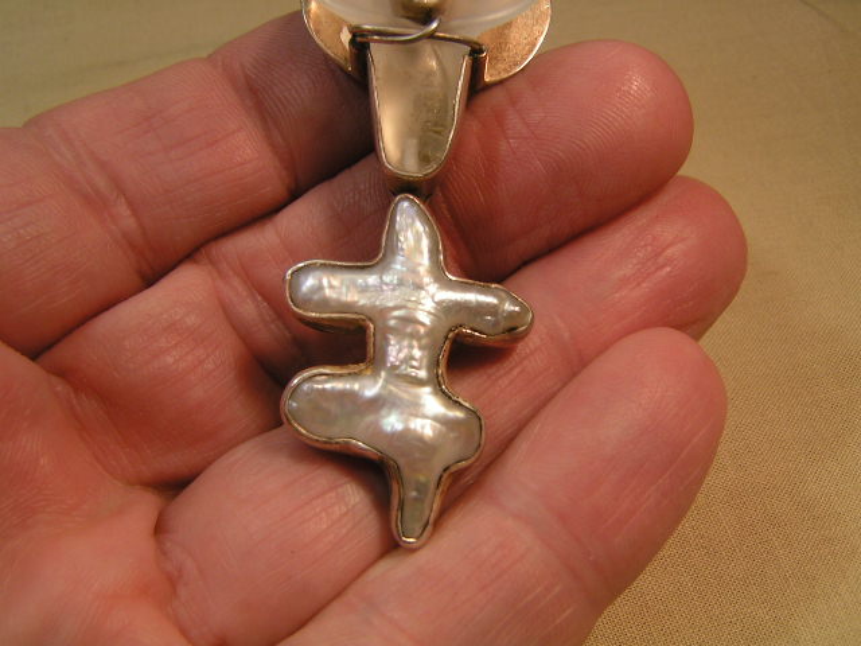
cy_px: 323
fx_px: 945
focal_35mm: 38
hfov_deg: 49.0
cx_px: 430
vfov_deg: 37.7
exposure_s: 1/50
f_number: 5
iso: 50
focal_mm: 5.8
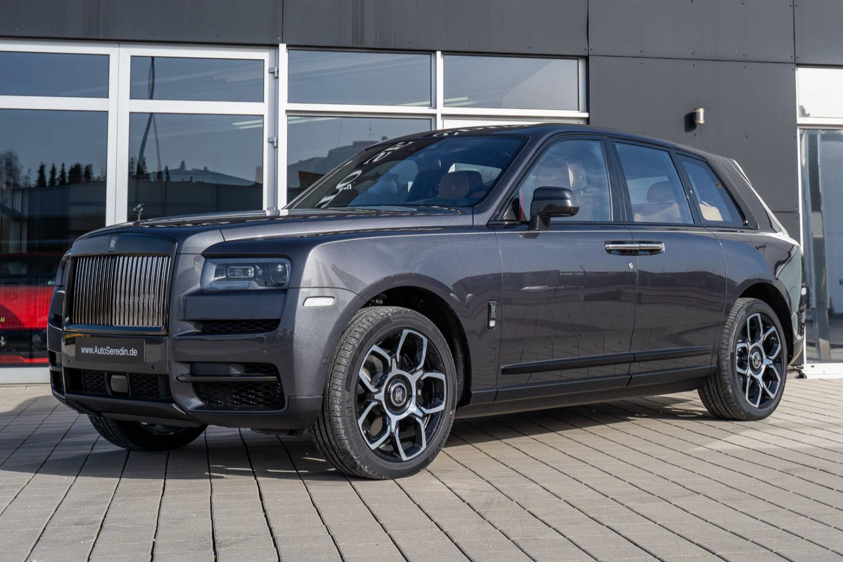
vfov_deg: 32.6
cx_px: 422
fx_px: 960
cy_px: 281
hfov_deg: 47.4
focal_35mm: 41
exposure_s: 1/500
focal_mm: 41
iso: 100
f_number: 5
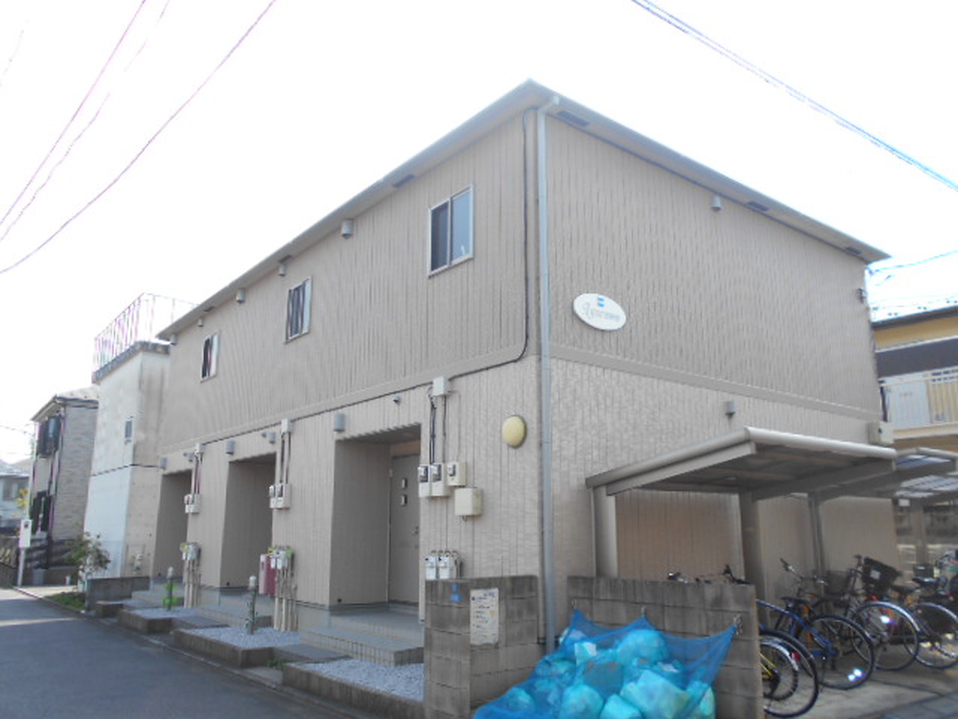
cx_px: 479
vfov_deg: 53.1
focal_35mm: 26
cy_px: 360
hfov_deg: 67.3
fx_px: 720
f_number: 3.2
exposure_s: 1/320
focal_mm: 4.6
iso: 80
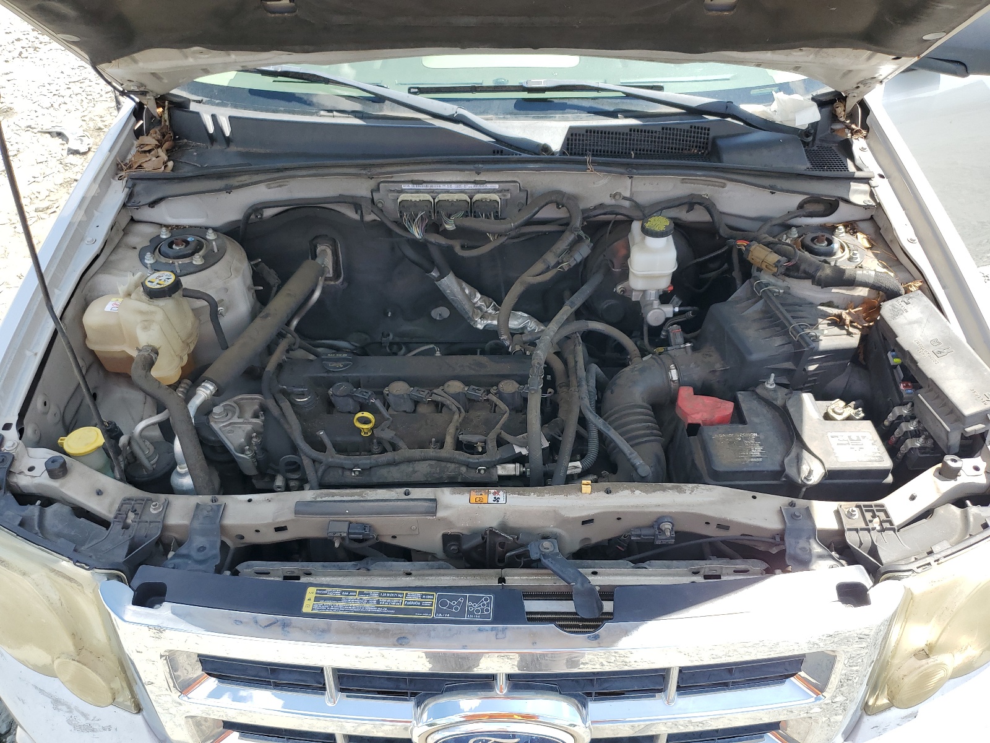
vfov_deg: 53.1
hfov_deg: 67.3
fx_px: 744
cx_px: 495
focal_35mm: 26
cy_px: 372
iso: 50
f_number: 1.5
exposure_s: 1/909
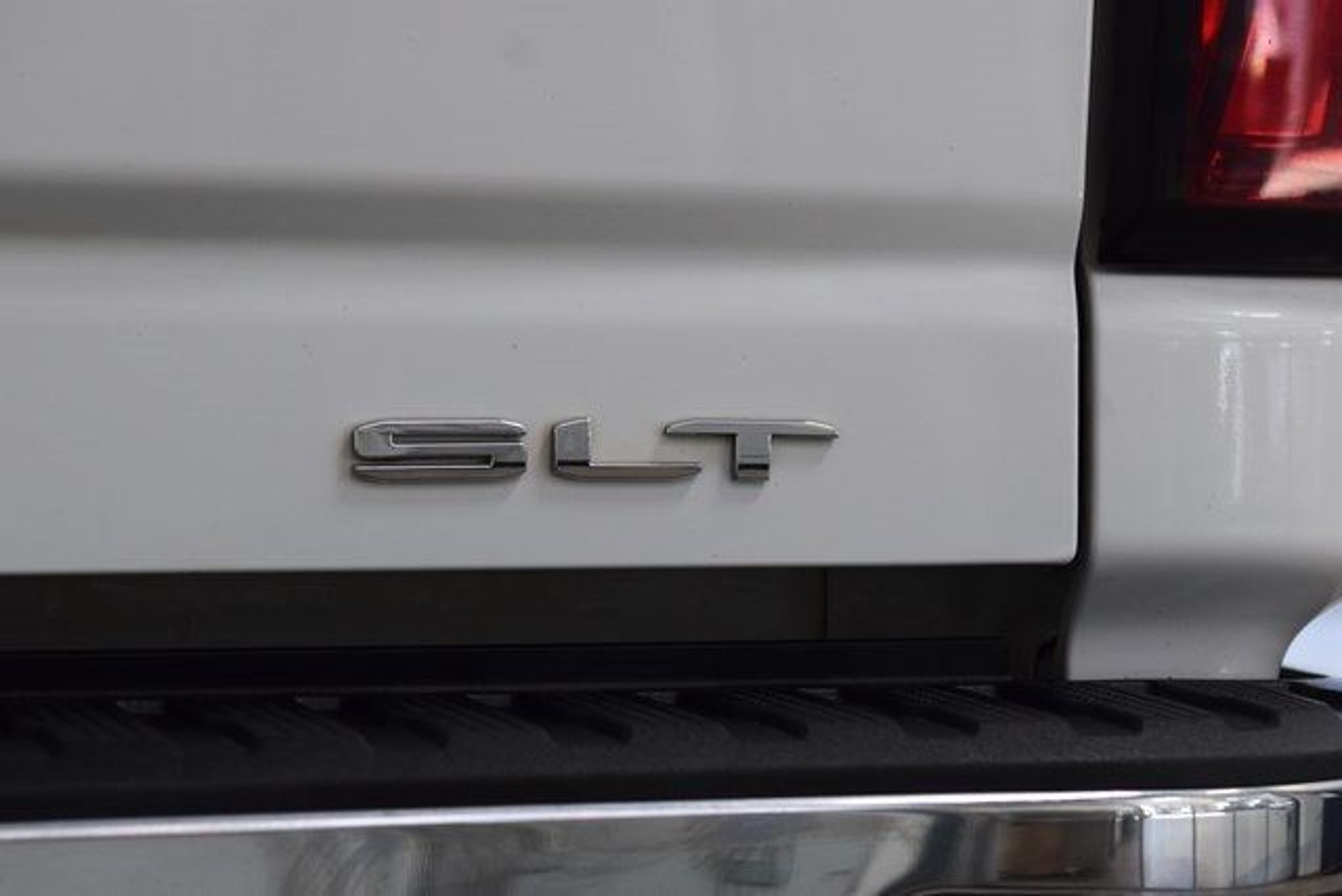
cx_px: 671
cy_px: 448
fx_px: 3915
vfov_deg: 13.0
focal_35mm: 105
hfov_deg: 19.5
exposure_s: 1/125
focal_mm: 70
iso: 1600
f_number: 5.6
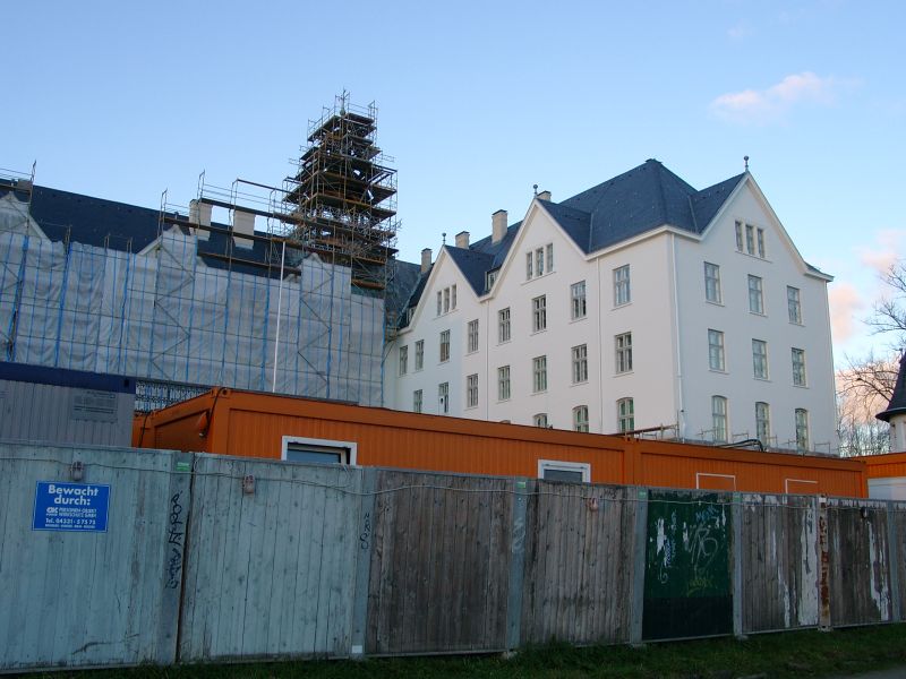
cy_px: 340
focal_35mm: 34
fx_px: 890
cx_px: 453
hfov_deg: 54.0
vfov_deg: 41.8
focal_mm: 7.13
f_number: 4
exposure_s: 1/77.2
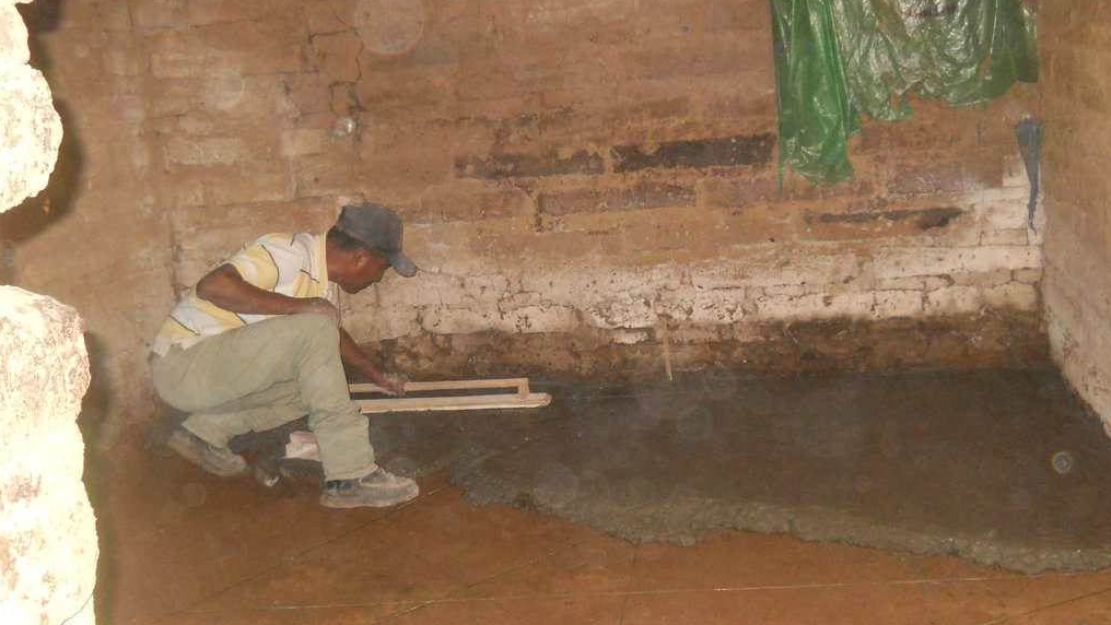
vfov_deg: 26.5
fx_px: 1326
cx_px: 556
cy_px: 338
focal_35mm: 45
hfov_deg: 45.5
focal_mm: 6.72
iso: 640
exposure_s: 1/30
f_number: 3.1
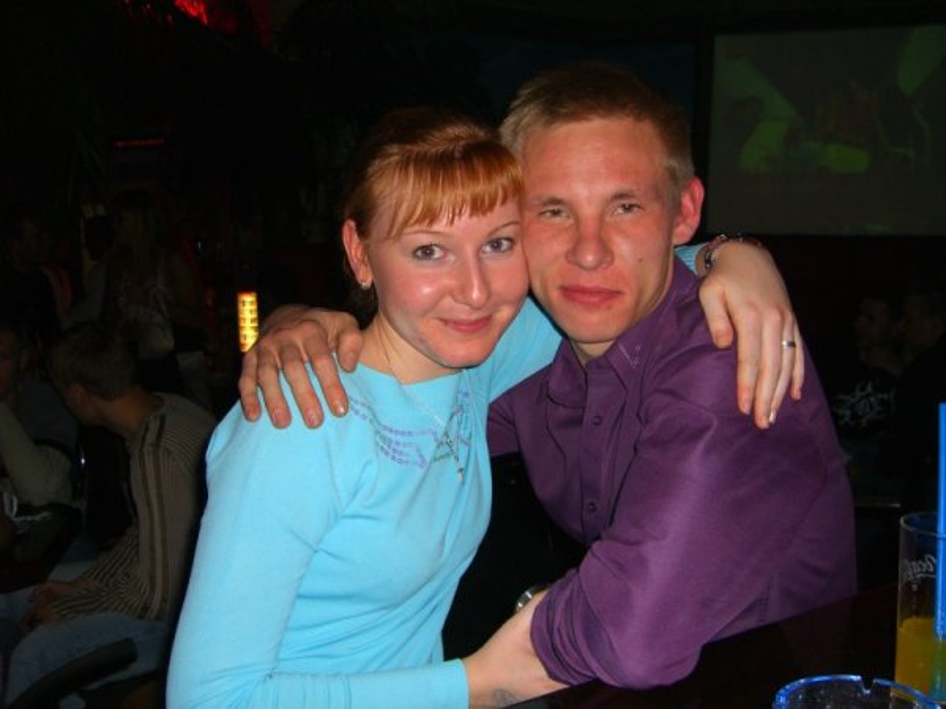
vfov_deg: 37.7
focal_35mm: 38
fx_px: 1038
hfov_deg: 49.0
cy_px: 354
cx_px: 473
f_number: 2.8
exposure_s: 1/60
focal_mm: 7.9
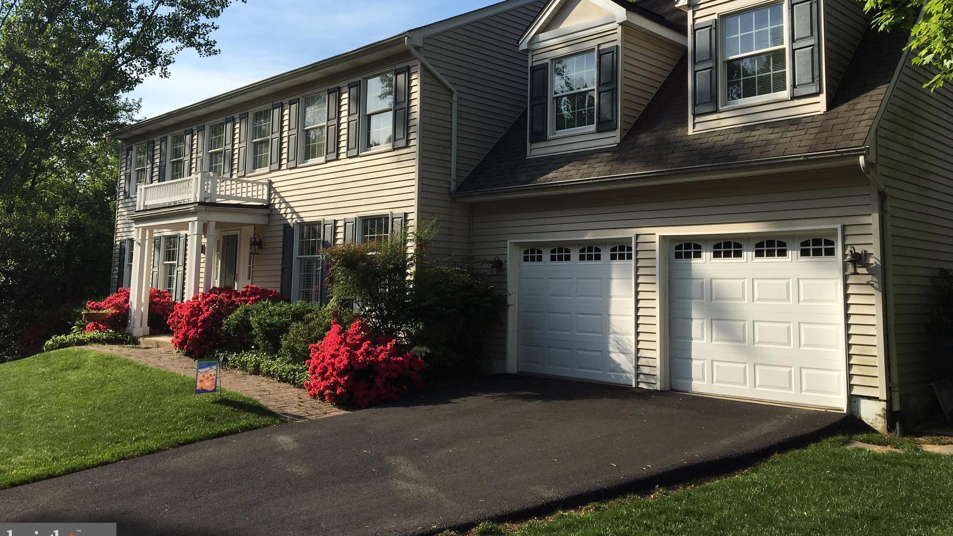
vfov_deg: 36.4
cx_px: 481
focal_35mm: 32
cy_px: 199
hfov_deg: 61.0
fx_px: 809
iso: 25
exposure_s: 1/1603
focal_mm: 4.15
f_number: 2.2
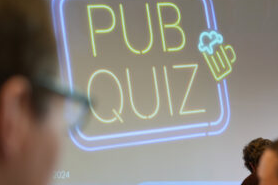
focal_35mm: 107
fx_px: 826
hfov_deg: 19.1
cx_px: 127
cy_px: 81
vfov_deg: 12.8
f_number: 4
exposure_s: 1/160
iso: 800
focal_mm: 62
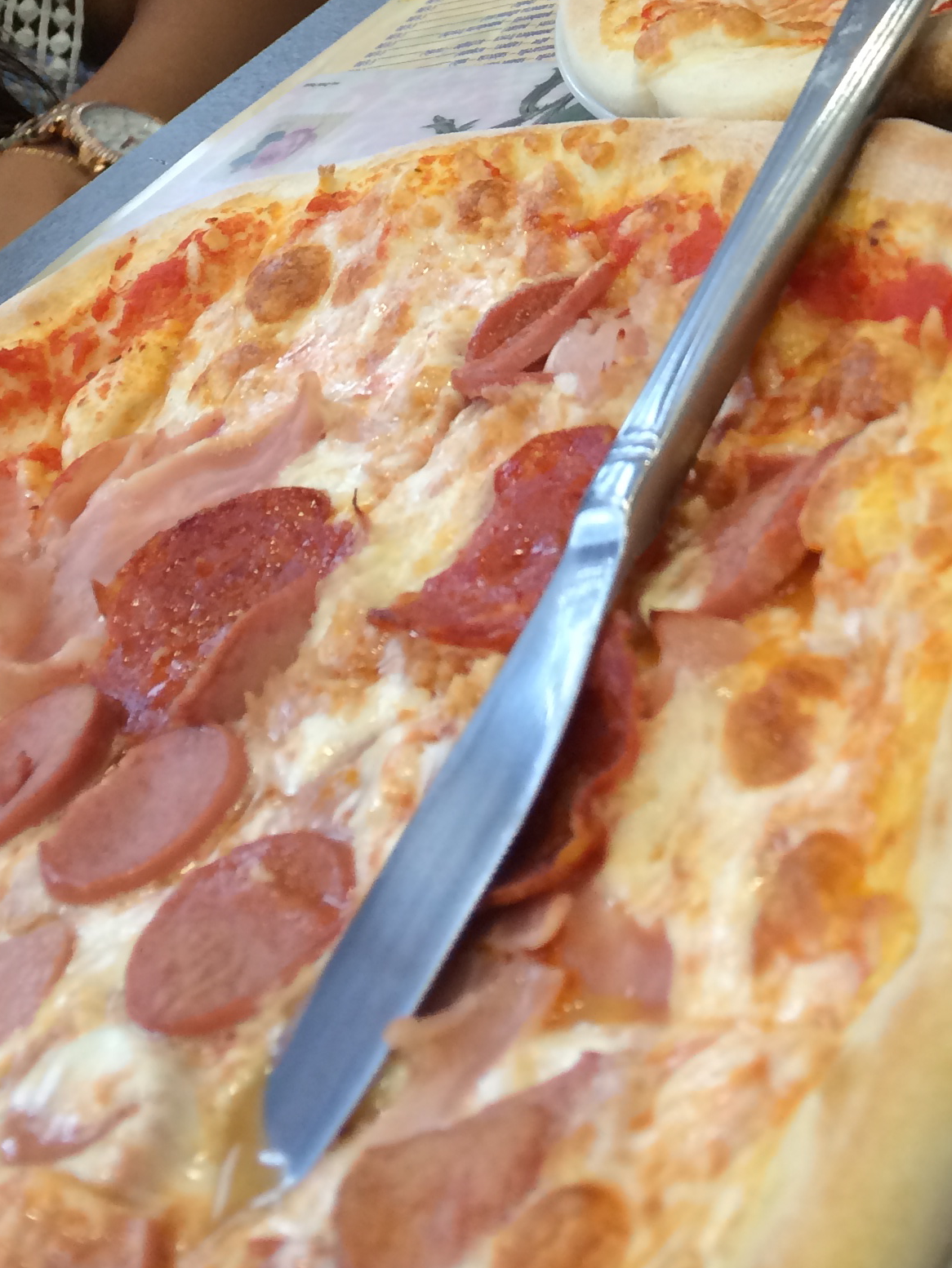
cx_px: 863
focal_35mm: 63
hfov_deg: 22.7
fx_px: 2310
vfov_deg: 28.6
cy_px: -32
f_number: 2.2
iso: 40
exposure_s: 1/33
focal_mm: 4.12
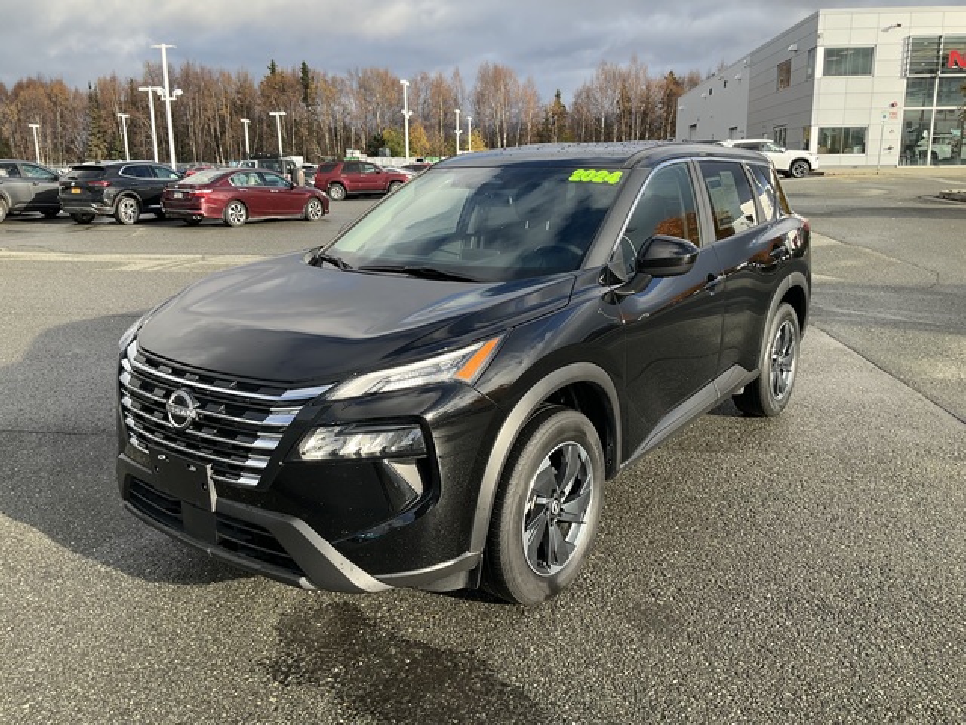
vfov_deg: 48.2
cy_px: 362
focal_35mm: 29
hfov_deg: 61.7
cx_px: 483
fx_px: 809
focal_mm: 3
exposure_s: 1/606
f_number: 1.8
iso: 25
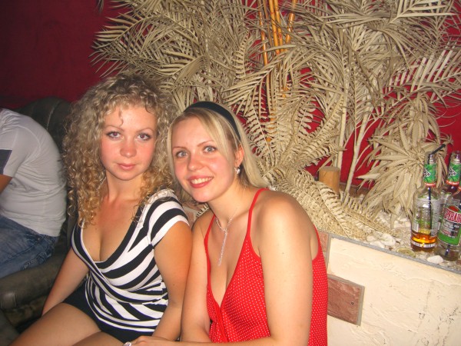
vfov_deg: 37.7
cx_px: 230
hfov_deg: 49.0
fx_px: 506
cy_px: 173
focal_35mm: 38
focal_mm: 7.9
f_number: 2.8
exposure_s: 1/60
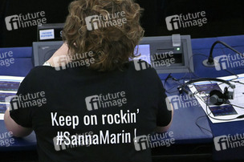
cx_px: 85
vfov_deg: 1.5
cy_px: 81
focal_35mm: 890
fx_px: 6026
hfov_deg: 2.3
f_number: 6.3
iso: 10000
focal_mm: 600
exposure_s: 1/1000
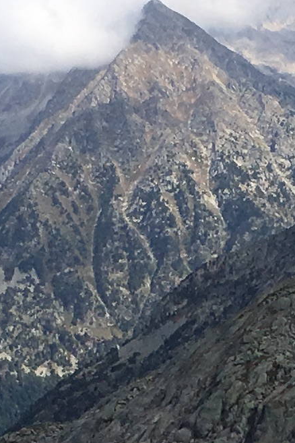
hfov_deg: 7.4
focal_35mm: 185
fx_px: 2274
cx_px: 277
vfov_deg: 11.0
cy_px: 490
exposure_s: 1/2747
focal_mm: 4.15
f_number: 2.2
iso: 25
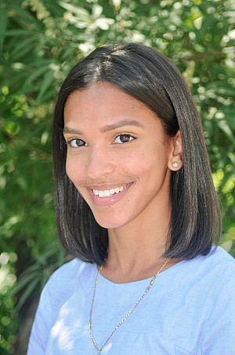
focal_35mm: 105
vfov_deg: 19.5
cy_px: 178
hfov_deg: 13.0
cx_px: 118
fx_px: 1031
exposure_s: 1/250
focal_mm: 70
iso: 200
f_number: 4
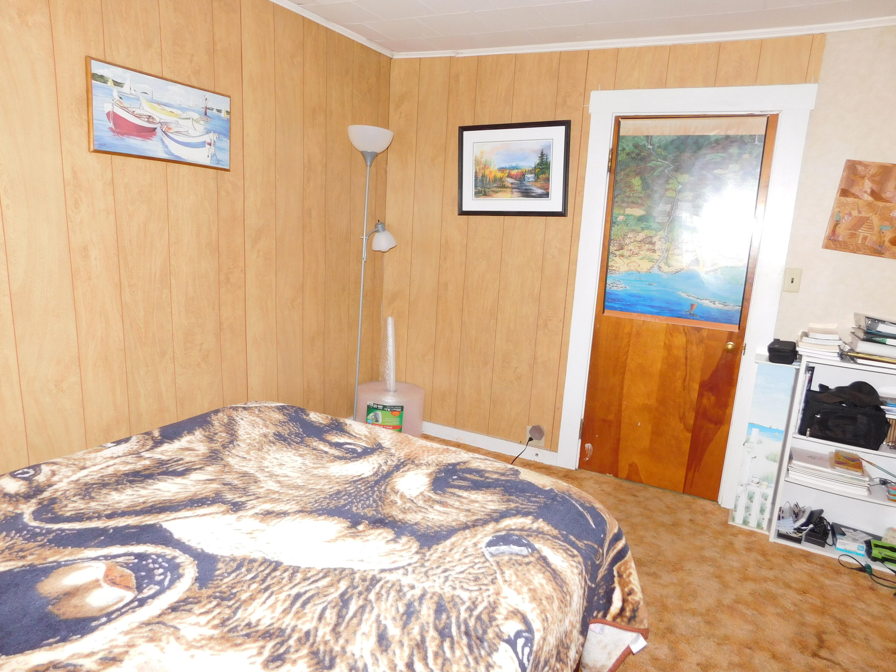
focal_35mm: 23
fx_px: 595
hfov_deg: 73.9
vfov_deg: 58.9
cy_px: 336
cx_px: 448
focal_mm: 4
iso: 200
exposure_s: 1/30
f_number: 3
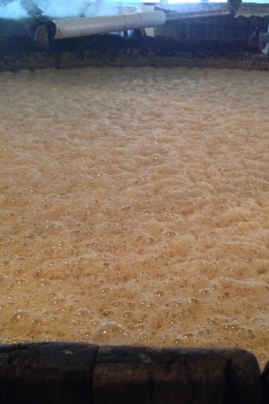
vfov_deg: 41.9
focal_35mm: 47
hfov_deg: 28.5
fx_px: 527
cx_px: 177
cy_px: 204
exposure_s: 1/15
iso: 640
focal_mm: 4.12
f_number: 2.4
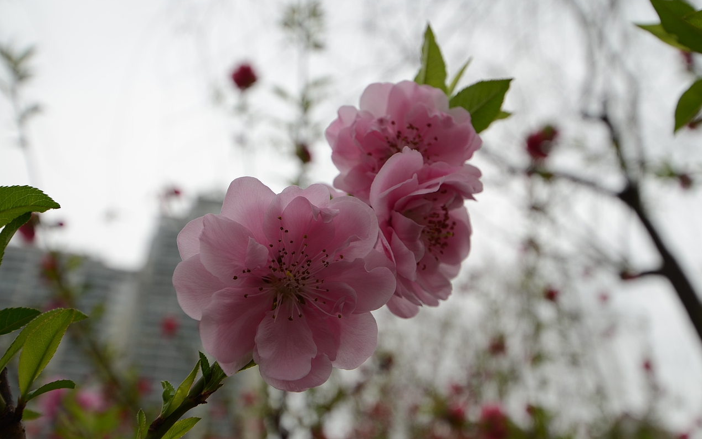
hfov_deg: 52.7
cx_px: 354
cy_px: 222
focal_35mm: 37
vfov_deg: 34.4
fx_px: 708
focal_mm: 24
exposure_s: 1/250
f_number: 5.6
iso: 100
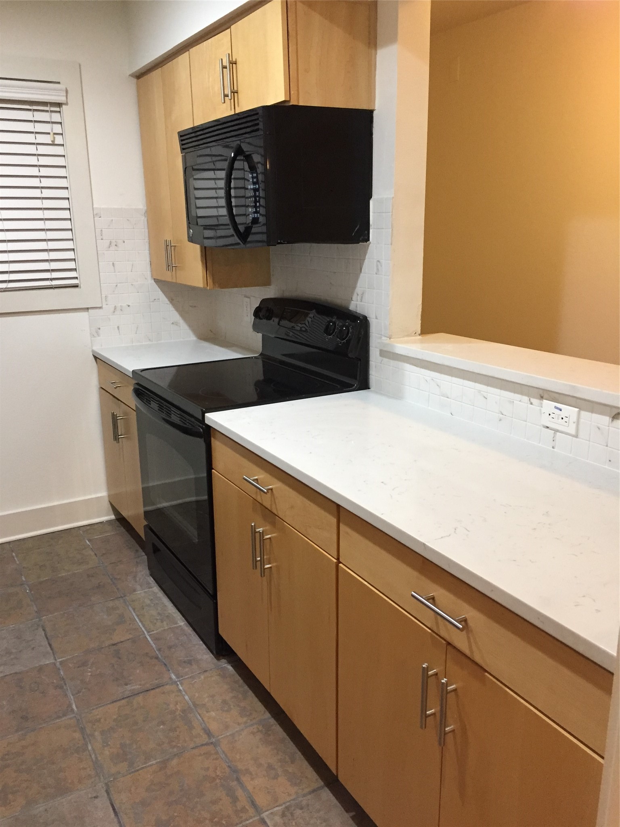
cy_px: 414
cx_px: 310
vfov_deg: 61.7
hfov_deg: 48.2
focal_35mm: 29
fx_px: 693
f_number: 2.2
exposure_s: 1/30
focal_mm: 4.15
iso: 160
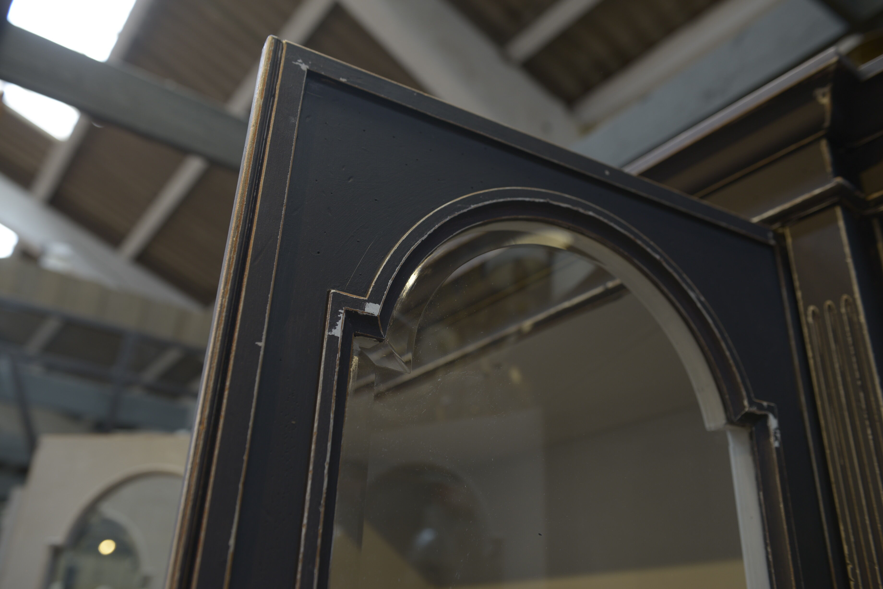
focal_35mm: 32
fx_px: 785
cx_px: 442
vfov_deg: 41.1
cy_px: 294
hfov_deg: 58.7
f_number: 4
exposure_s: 1/50
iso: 200
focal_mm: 32
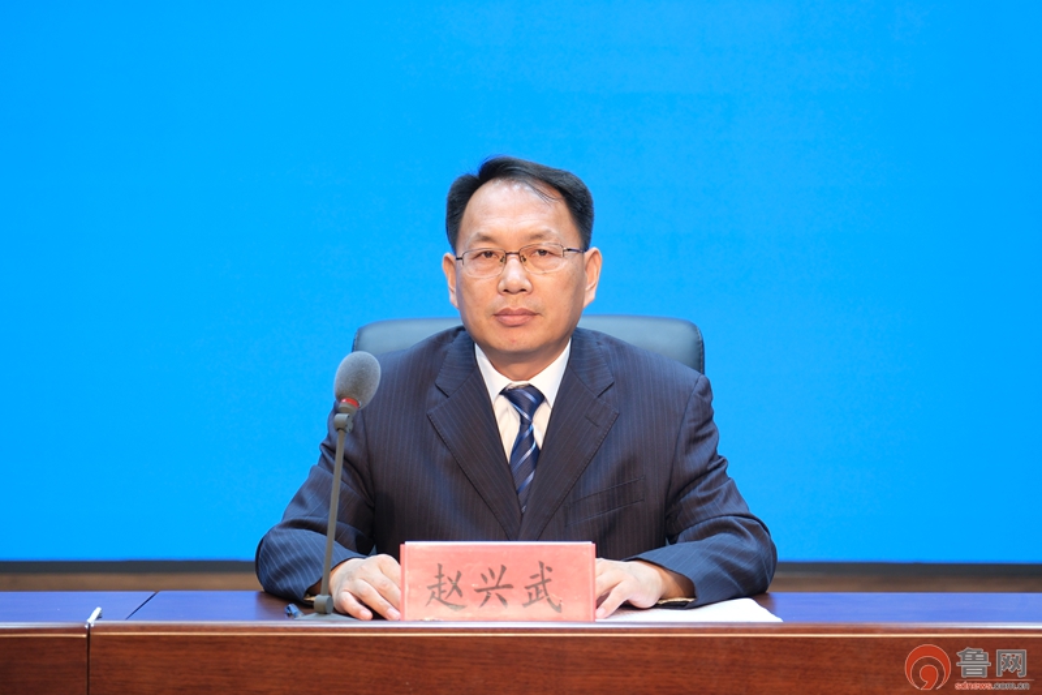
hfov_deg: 22.4
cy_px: 348
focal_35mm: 91
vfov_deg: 15.0
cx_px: 521
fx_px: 2633
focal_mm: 60.8
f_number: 4
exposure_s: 1/38
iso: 800
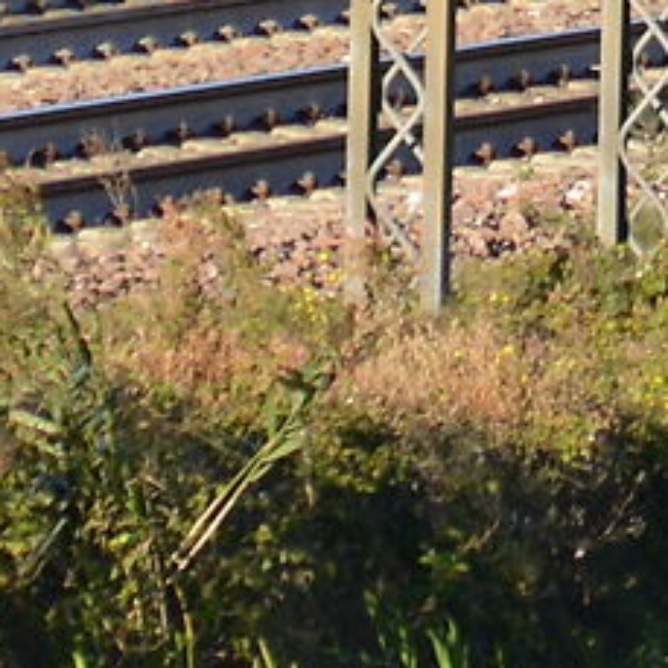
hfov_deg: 1.2
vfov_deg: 1.2
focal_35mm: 1468
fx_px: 32050
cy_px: -1552
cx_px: 3349
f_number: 5.6
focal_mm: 110
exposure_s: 1/500
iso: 200
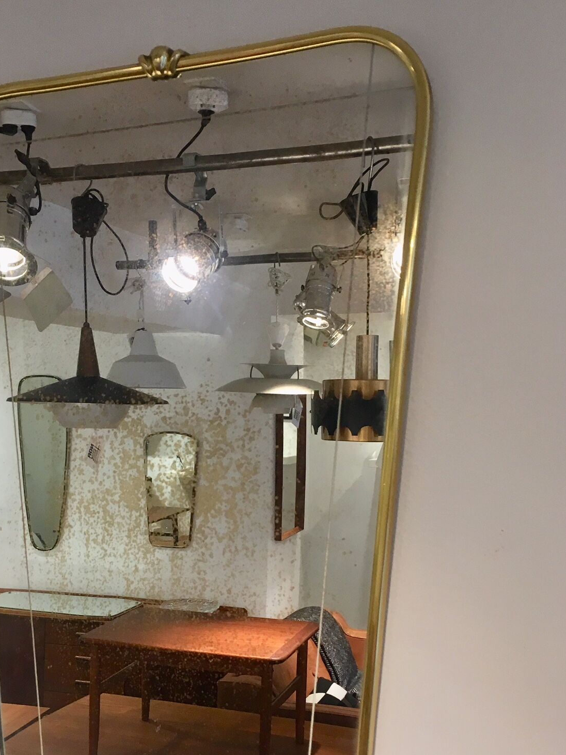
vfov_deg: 46.5
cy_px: 462
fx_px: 872
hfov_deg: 35.7
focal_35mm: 40
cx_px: 203
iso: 50
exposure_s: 1/33
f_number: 2.2
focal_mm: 4.15
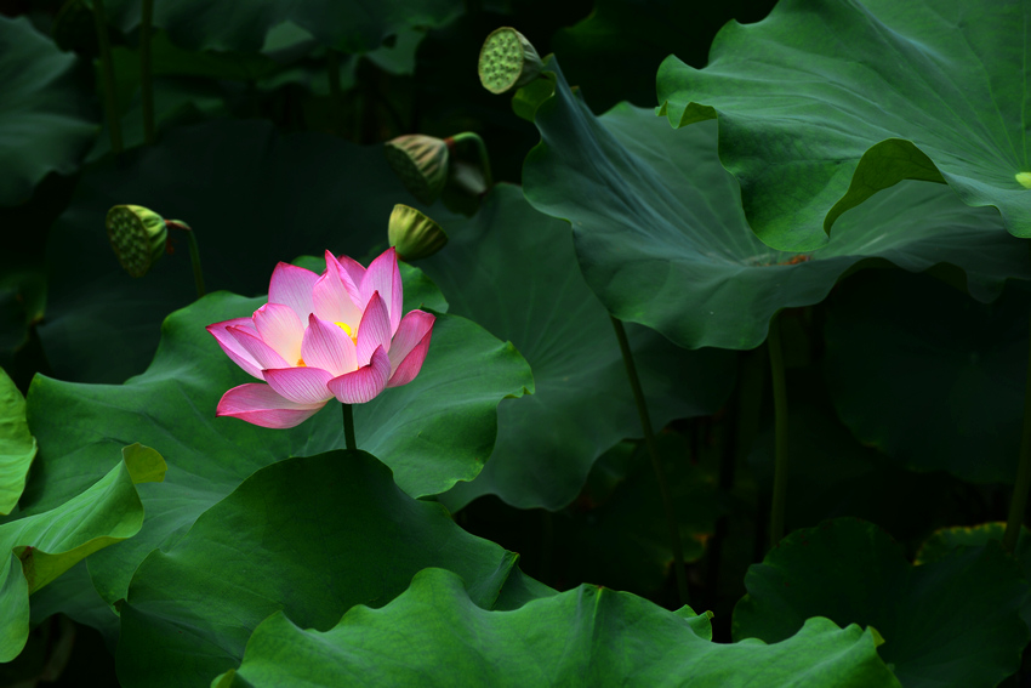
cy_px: 344
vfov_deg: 9.8
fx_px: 4010
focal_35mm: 140
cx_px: 516
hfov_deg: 14.7
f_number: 9
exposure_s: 1/320
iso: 100
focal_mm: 140
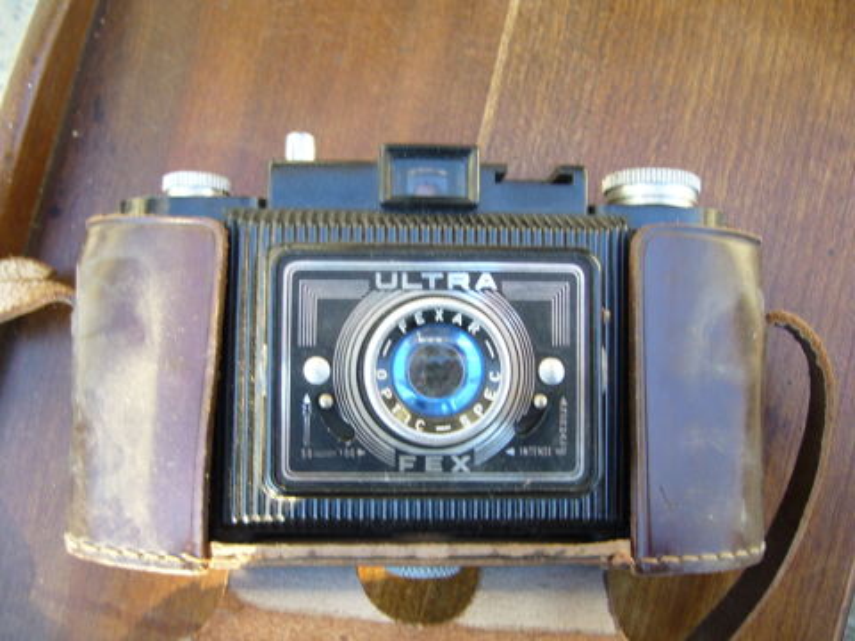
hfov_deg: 52.6
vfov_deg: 40.7
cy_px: 320
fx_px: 864
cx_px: 428
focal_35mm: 35
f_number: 2.8
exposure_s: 1/25
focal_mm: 5.8
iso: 80
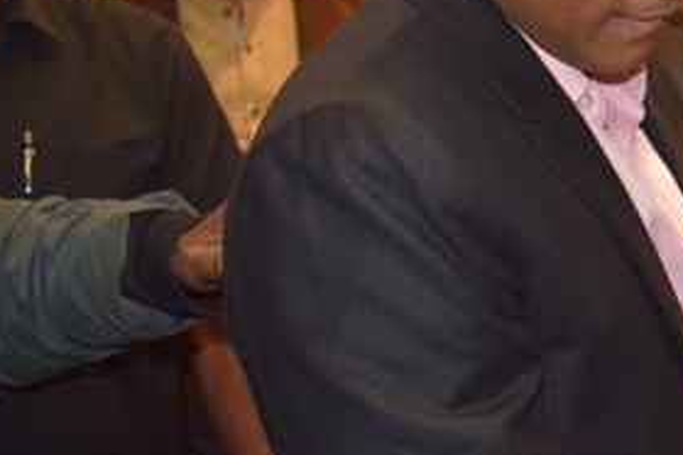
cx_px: 874
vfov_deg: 15.8
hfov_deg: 21.5
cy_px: 146
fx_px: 1631
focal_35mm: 86
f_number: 5
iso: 800
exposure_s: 1/100
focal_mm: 20
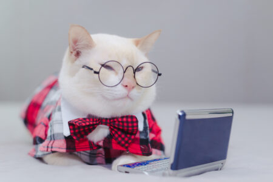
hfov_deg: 39.6
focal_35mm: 50
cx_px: 136
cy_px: 91
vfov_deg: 27.0
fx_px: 379
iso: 250
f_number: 2.8
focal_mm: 50
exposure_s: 1/125
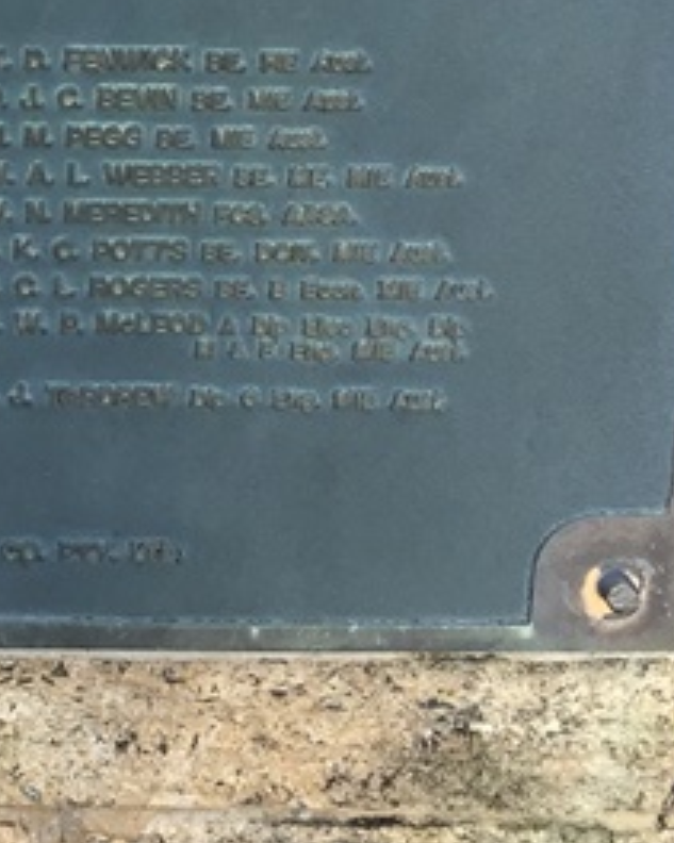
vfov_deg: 16.7
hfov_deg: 13.2
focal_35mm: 110
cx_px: -358
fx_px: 2744
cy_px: -160
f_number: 2.2
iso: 50
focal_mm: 4.15
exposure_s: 1/100
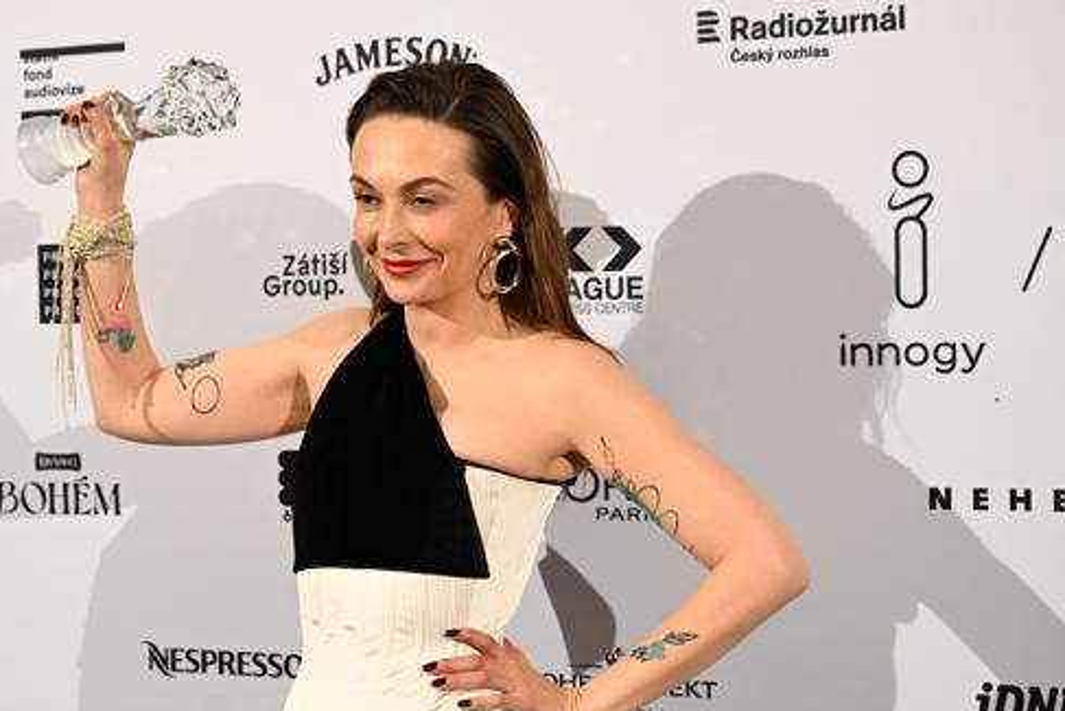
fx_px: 2515
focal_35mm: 85
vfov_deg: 16.1
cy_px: 396
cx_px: 437
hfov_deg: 23.9
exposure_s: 1/400
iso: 3200
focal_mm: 60
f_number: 5
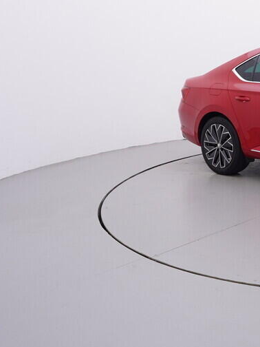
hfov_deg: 27.0
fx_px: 440
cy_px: 136
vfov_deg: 42.7
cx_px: 347
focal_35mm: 44
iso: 200
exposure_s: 1/80
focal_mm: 15
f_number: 5
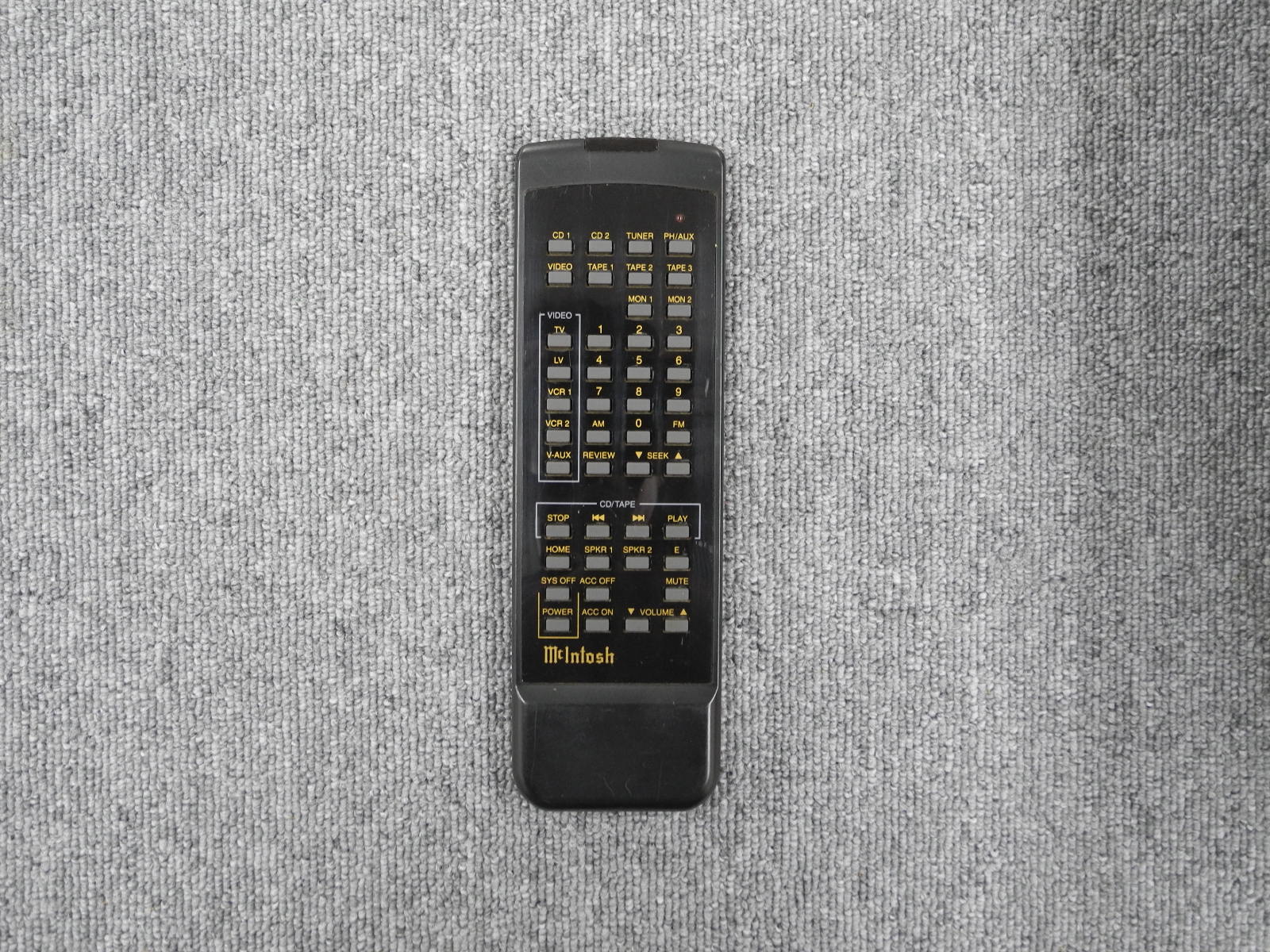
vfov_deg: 40.7
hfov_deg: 52.6
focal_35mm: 35
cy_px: 476
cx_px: 635
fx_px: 1284
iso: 320
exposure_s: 1/30
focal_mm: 7.4
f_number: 3.2
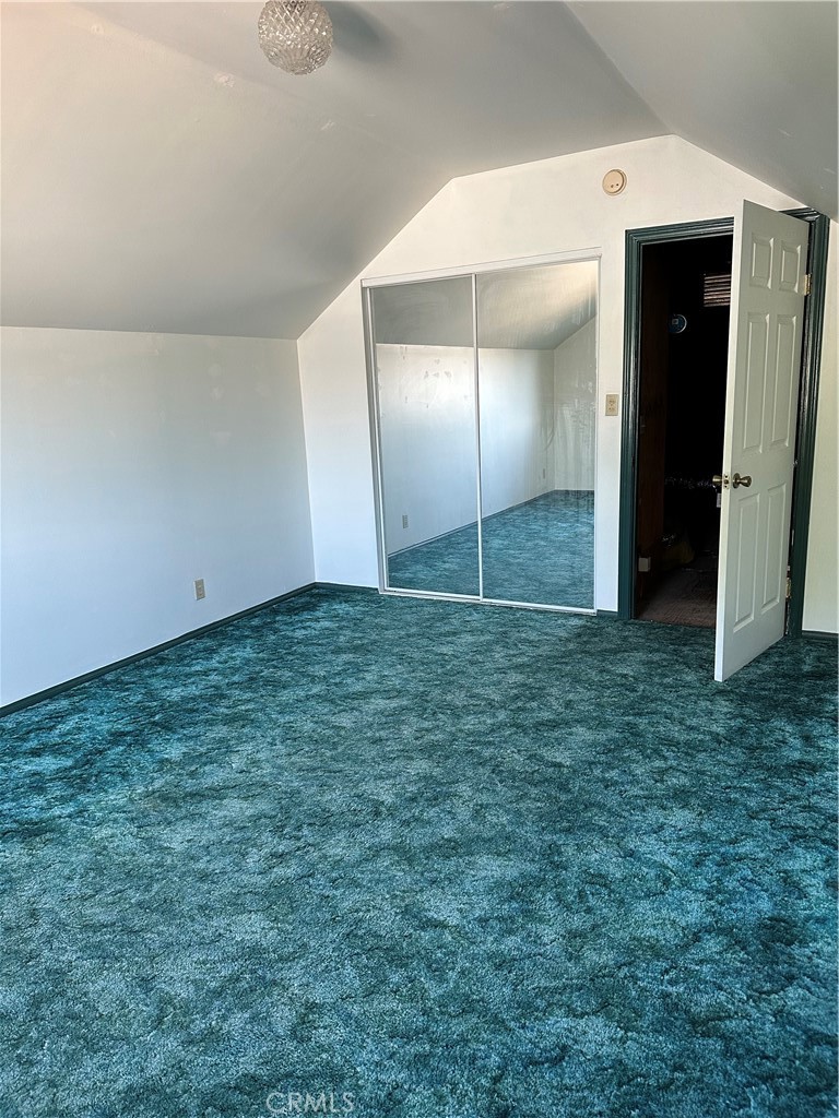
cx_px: 420
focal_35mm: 24
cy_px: 559
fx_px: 776
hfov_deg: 56.8
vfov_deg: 71.6
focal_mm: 6.86
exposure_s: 1/99
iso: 250
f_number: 1.78
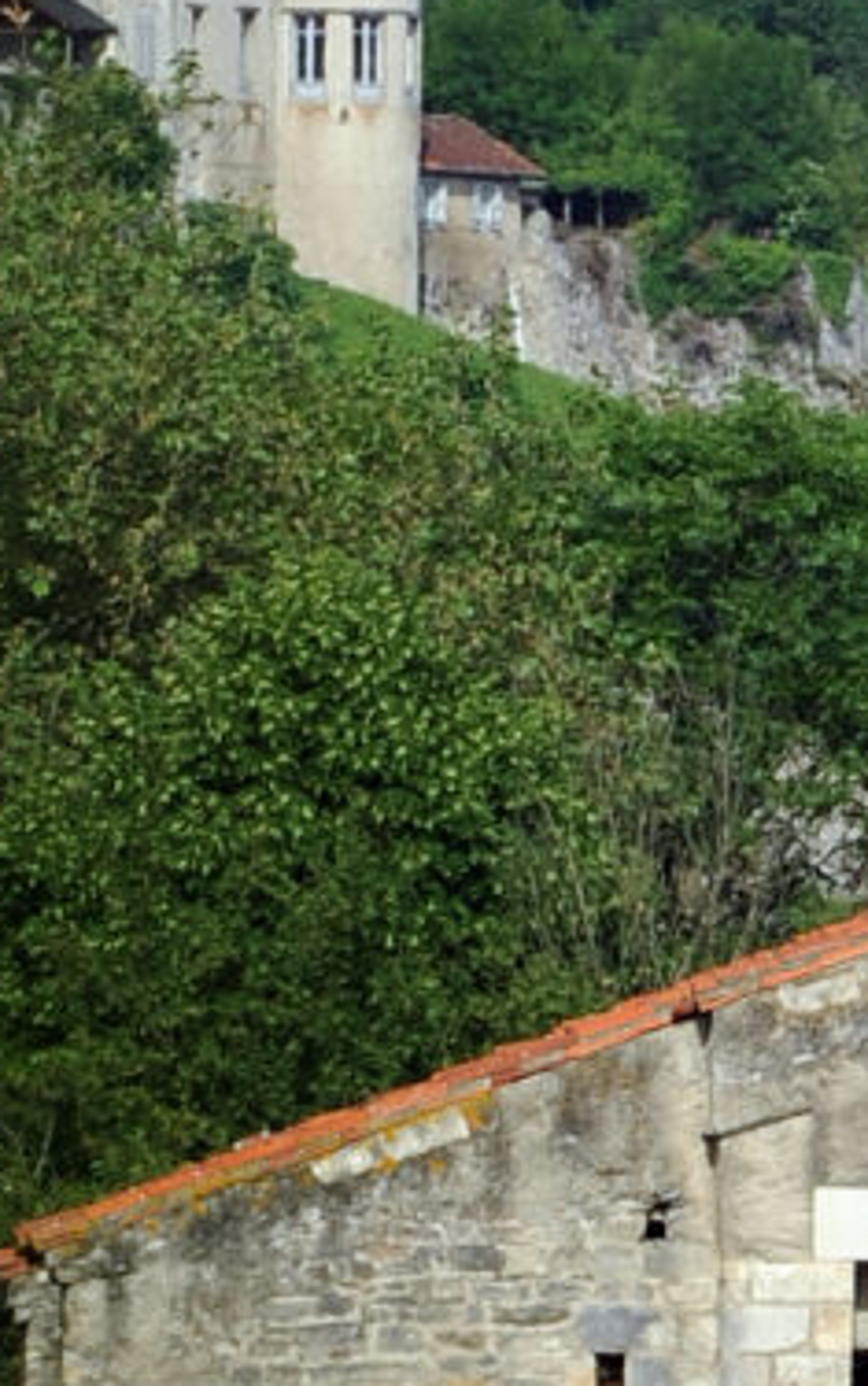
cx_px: 1751
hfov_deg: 1.0
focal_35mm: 1346
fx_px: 50848
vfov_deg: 1.6
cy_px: -22
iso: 200
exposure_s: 1/500
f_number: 8
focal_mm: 200
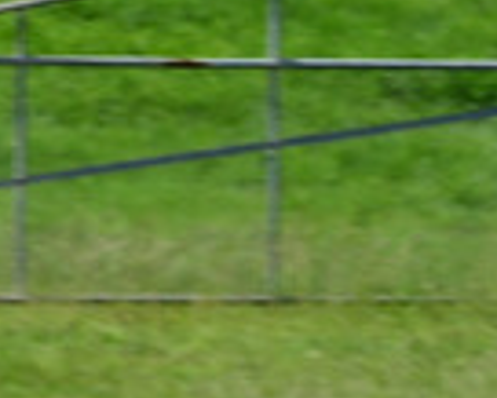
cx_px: -457
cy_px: 770
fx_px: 30455
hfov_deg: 0.9
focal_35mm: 2069
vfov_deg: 0.7
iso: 400
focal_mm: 250
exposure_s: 1/500
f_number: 13
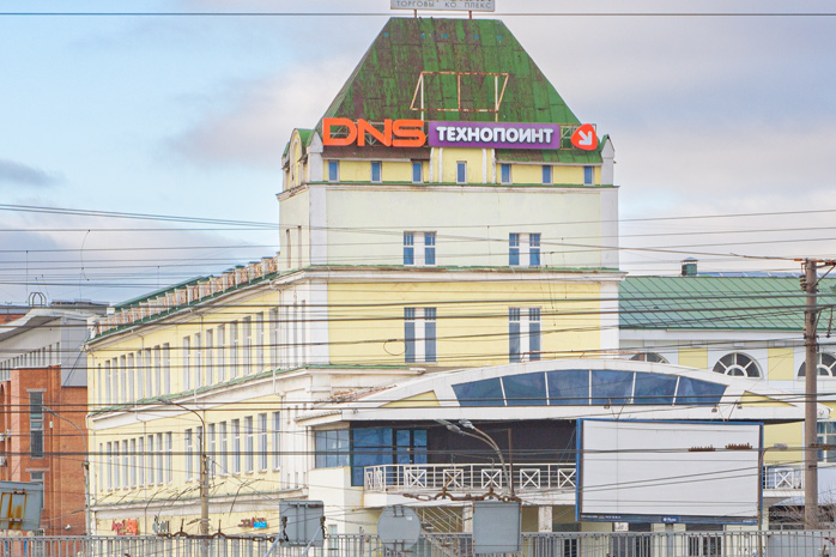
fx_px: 3368
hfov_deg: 14.1
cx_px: 277
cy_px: 531
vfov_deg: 9.4
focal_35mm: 145
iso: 160
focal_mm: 45
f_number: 4
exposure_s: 1/320
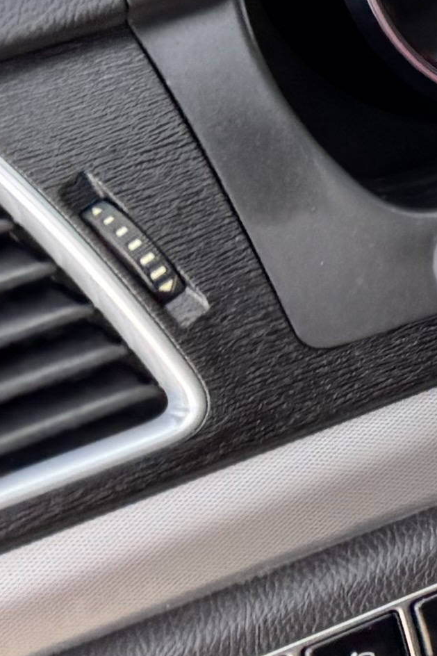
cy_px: -43
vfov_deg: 13.4
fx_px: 2750
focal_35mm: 151
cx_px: 1958
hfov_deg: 6.5
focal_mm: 6.76
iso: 64
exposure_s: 1/100
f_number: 1.78
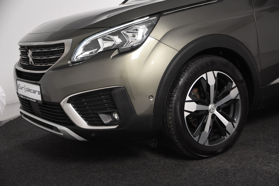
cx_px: 140
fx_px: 395
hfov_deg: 38.9
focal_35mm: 51
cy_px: 93
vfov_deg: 26.5
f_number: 4
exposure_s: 1/60
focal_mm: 34
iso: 1600
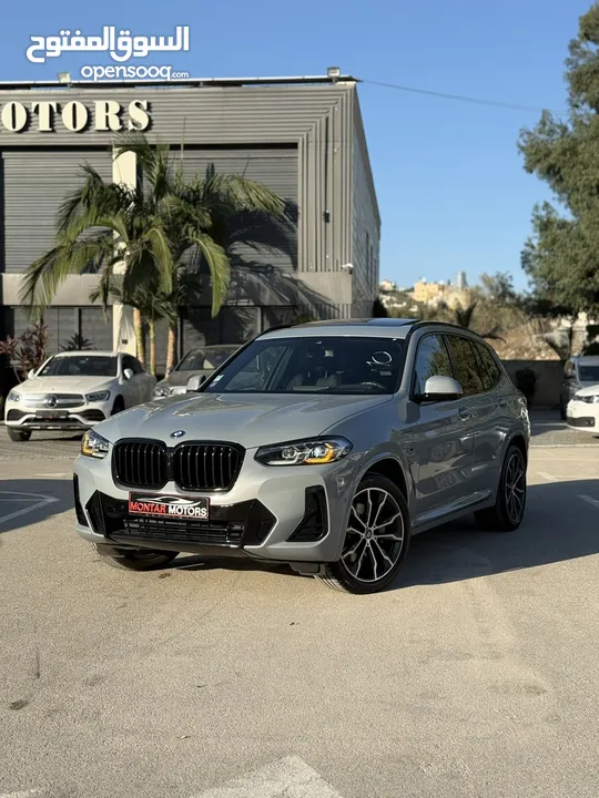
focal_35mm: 48
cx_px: 300
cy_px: 399
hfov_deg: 30.3
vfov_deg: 39.7
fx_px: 1107
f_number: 1.78
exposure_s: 1/2667
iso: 100
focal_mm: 6.76
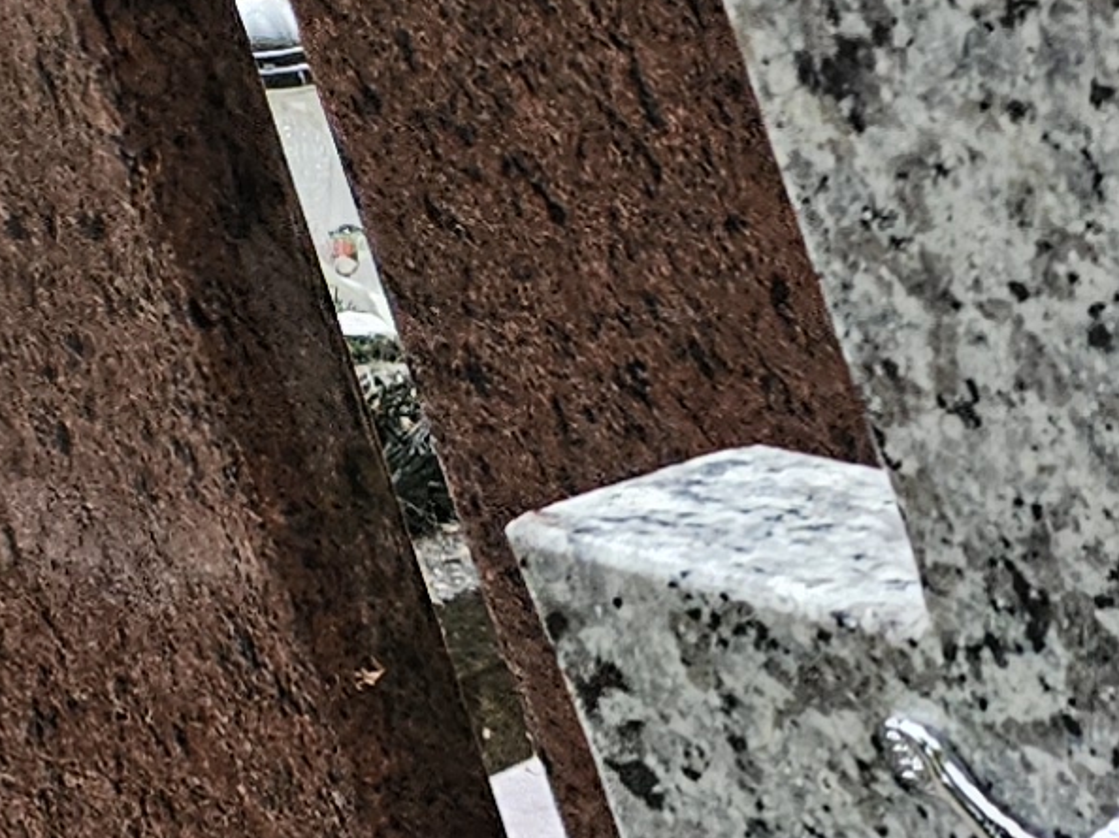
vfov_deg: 8.6
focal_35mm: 155
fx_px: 5009
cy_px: 2105
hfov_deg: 10.1
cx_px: 3155
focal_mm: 5.4
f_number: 1.8
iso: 50
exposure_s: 1/180
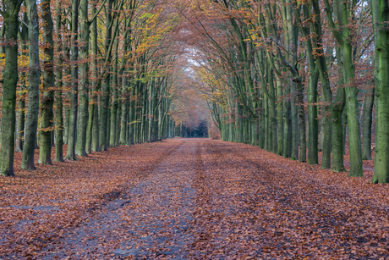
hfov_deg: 27.0
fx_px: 811
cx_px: 194
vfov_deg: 18.2
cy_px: 130
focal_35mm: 75
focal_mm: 50
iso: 400
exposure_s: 1/30
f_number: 7.1
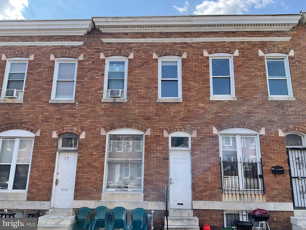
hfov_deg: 61.7
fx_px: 256
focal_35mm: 29
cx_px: 153
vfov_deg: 48.2
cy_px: 115
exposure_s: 1/691
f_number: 1.8
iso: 16
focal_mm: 3
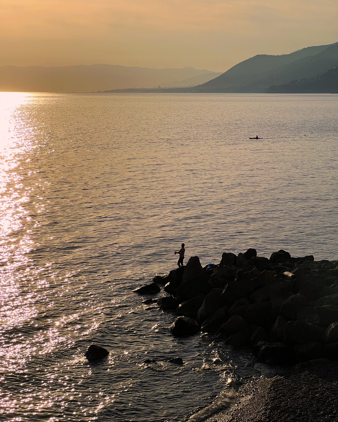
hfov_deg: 18.9
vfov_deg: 23.6
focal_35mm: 81
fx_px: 1013
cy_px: 212
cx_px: 170
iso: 25
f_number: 2.8
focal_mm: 9
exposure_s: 1/2801
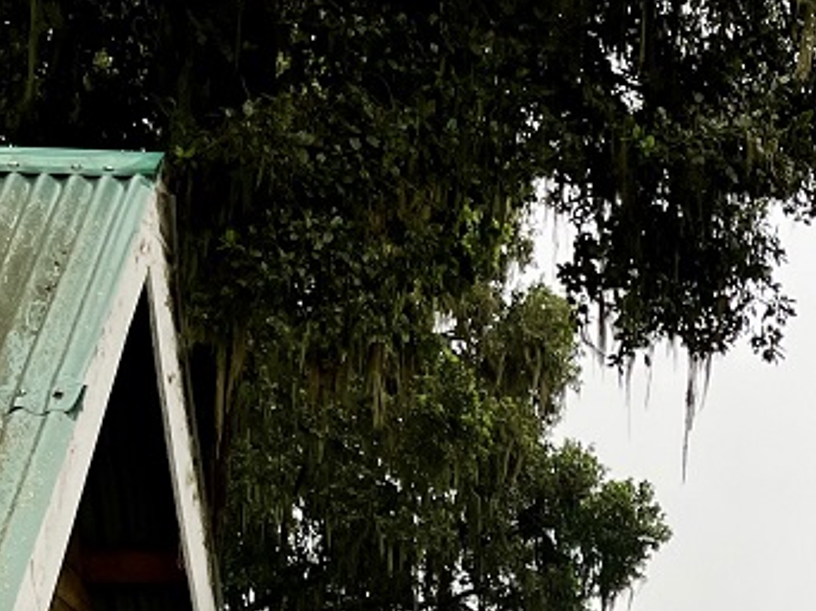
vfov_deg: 14.9
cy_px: 946
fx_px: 2144
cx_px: 797
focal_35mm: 91
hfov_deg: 20.9
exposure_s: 1/635
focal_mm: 5.1
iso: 50
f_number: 1.6
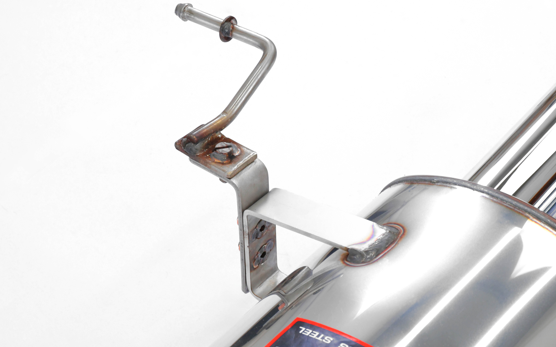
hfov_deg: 19.1
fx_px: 1652
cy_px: 169
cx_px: 279
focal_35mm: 109
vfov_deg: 12.0
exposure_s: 1/80
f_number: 13
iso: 2500
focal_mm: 70
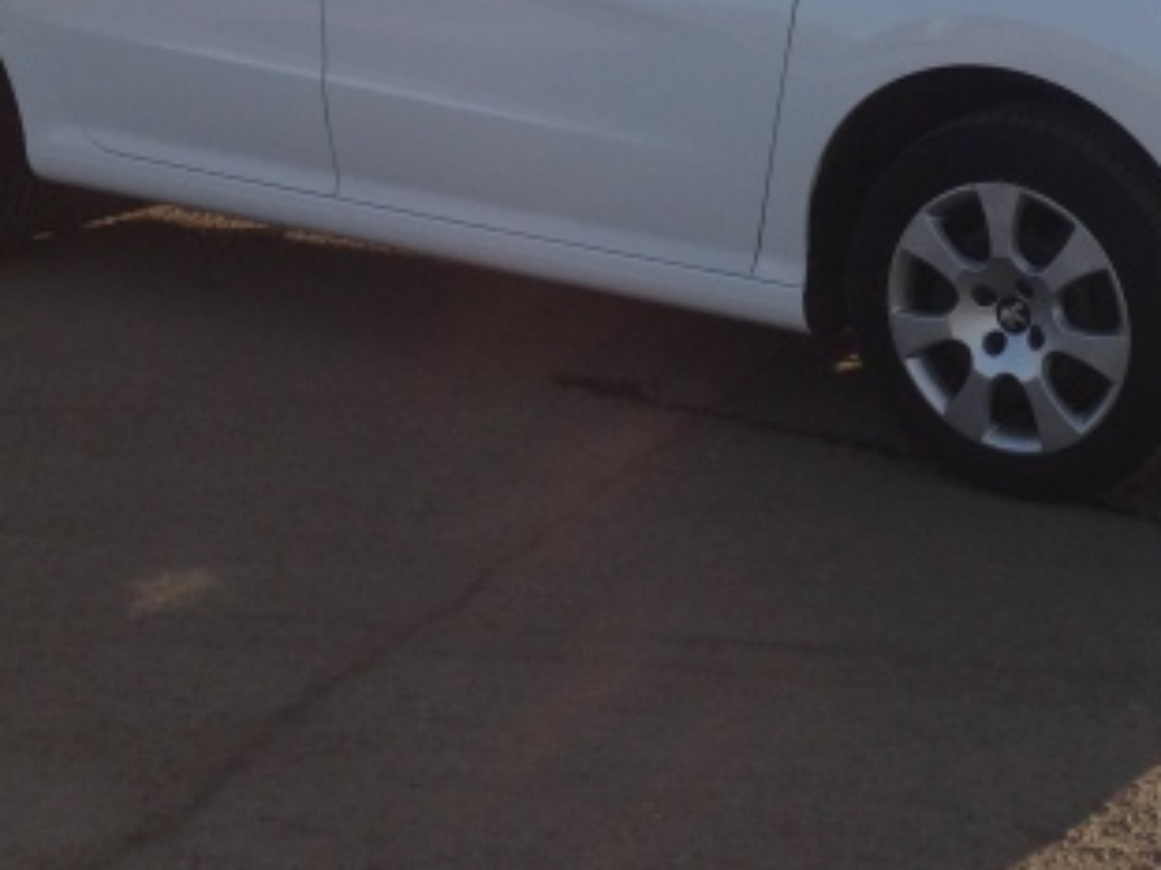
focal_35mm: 85
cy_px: -56
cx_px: 750
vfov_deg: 16.9
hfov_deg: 23.0
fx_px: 2850
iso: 50
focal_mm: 4.12
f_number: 2.4
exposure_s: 1/821
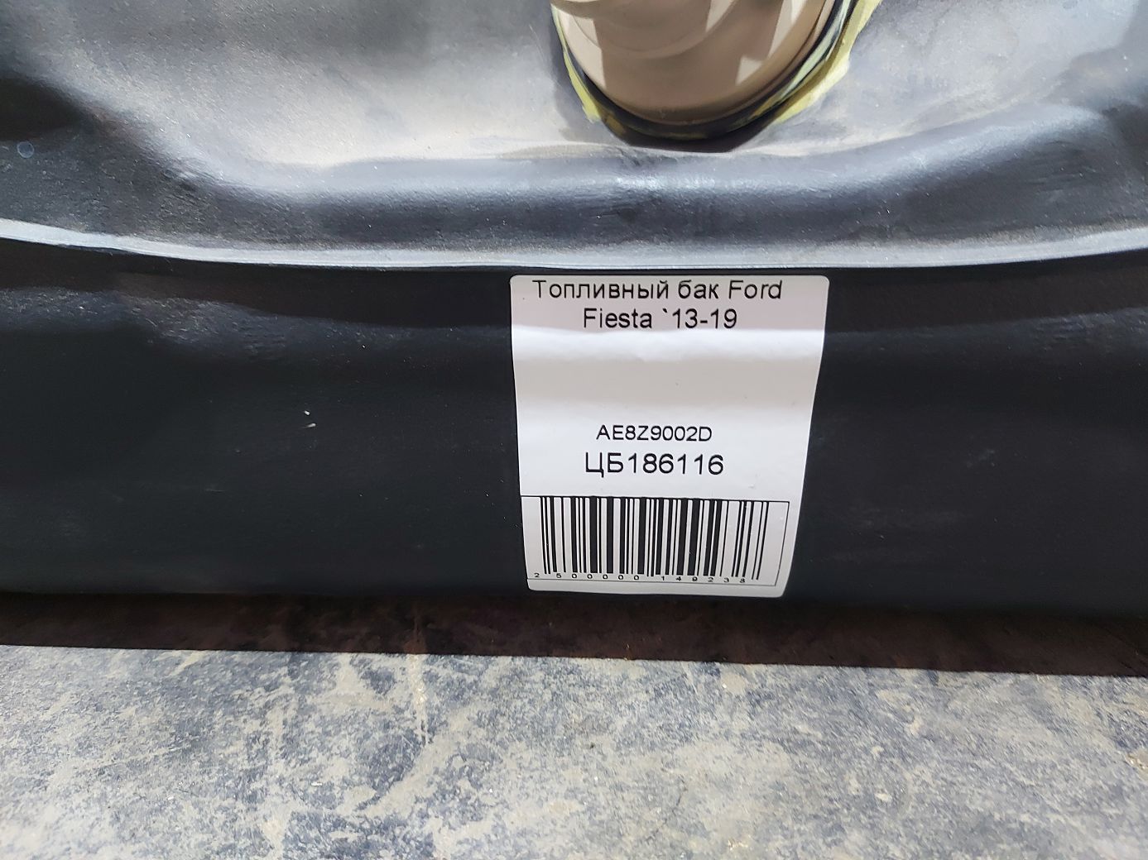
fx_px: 796
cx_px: 574
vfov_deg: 56.8
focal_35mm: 24
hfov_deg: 71.6
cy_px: 430
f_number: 1.8
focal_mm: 5.23
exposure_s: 1/25
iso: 320
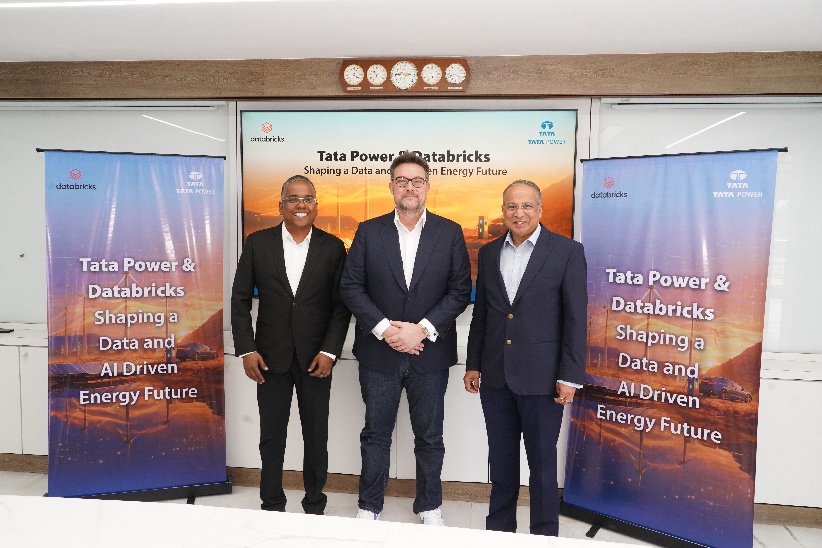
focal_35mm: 26
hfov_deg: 69.4
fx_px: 594
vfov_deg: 49.6
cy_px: 274
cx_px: 411
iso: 5000
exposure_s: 1/100
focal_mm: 26
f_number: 10
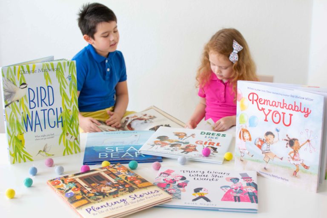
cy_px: 109
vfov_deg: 25.8
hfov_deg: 37.9
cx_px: 164
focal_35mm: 52
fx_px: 477
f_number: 4
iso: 200
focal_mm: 35
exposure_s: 1/40
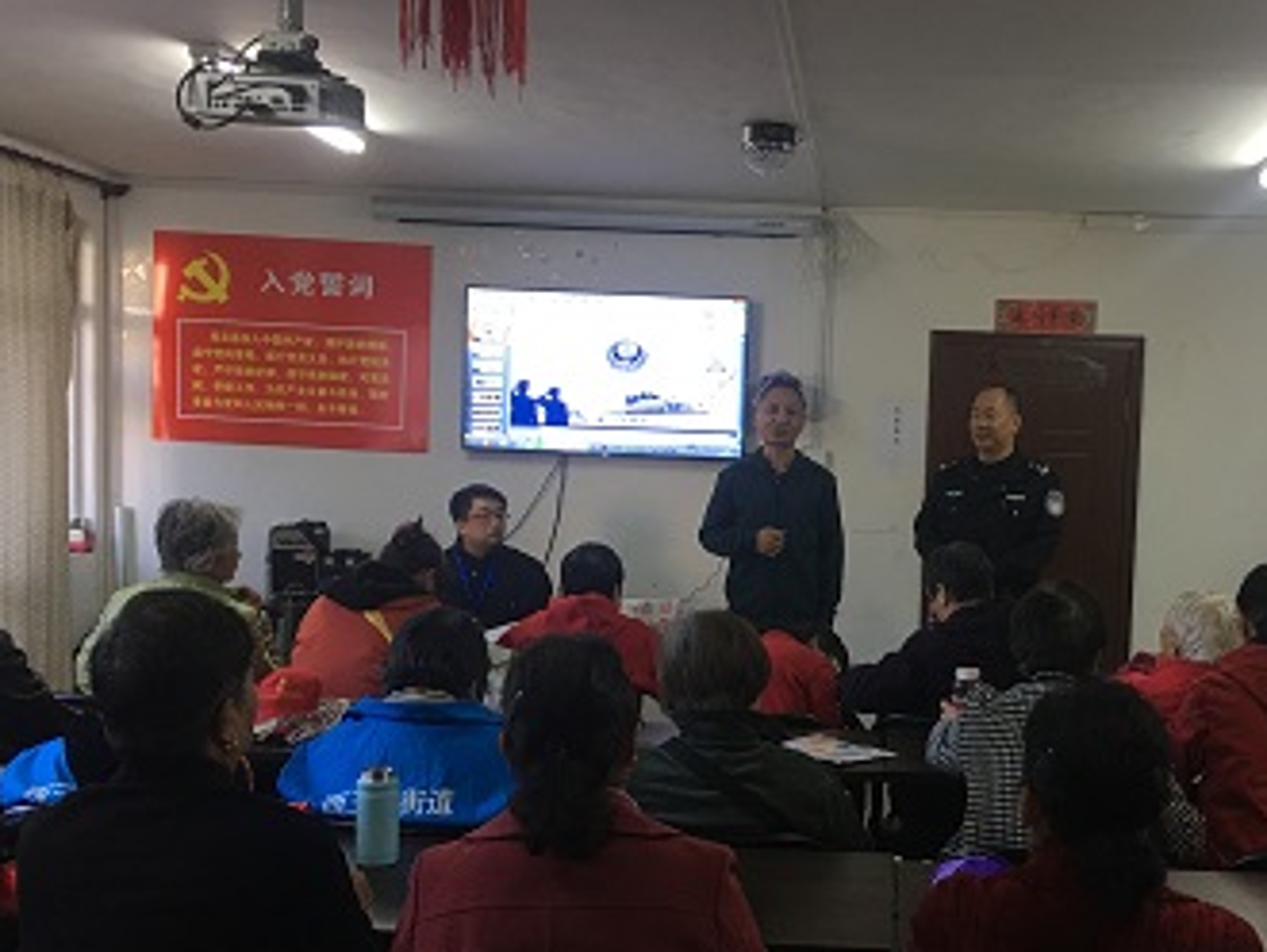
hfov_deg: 45.2
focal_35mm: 41
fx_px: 1502
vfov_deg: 35.0
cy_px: 576
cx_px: 825
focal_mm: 4.15
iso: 50
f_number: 2.2
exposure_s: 1/33
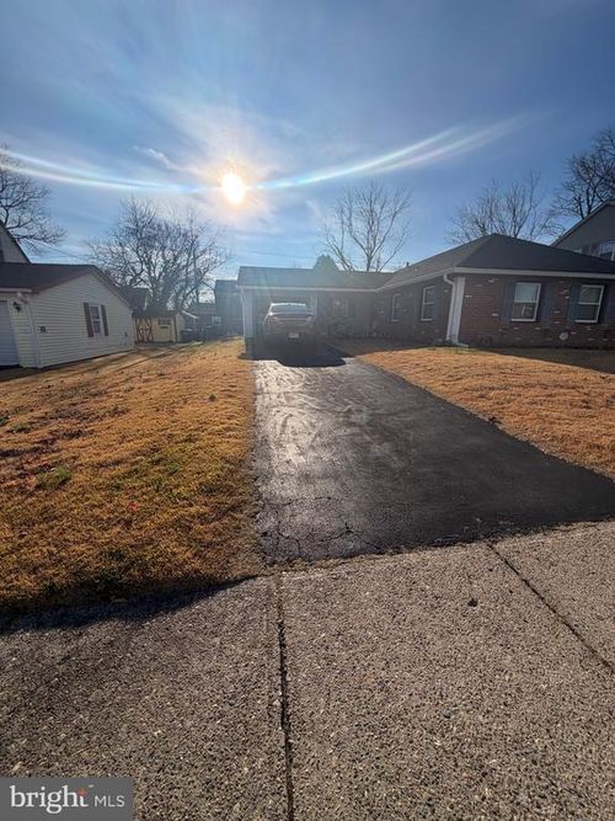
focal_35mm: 14
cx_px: 308
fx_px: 332
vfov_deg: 102.1
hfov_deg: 85.7
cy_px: 410
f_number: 2.2
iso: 25
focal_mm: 2.22
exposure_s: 1/1464
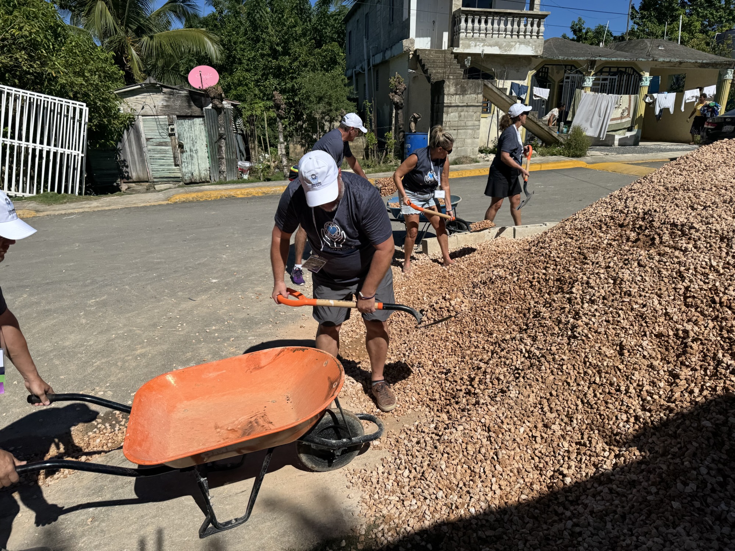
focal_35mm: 24
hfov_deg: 71.6
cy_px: 276
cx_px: 368
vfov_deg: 56.8
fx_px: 510
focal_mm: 6.76
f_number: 1.78
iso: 80
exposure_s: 1/9009
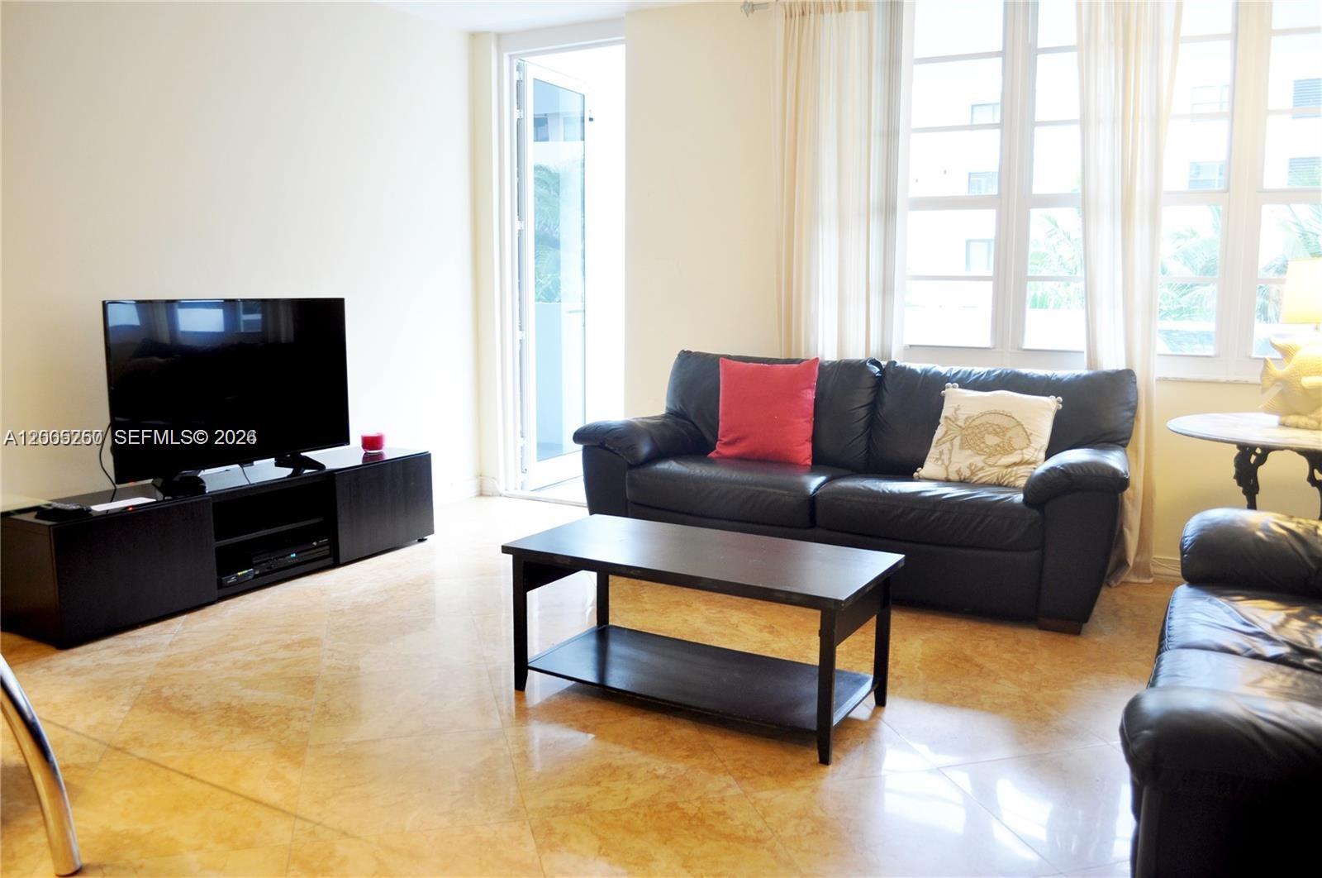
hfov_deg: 67.5
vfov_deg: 47.8
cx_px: 661
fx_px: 990
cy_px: 439
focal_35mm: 27
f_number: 3.5
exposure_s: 1/10
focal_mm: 18
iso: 400
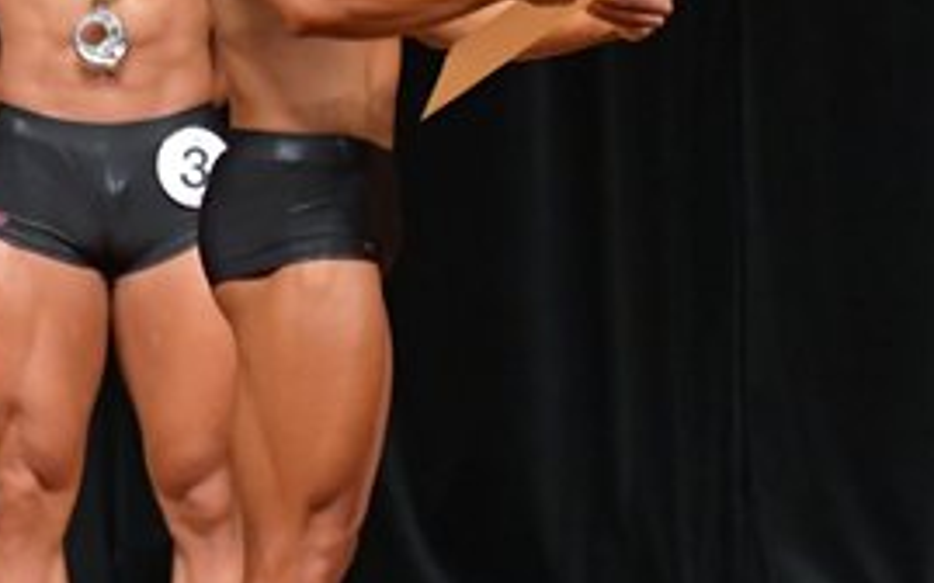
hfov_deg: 2.8
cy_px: 132
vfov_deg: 1.8
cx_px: 849
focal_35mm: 749
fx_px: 19061
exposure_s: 1/400
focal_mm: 170
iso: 5000
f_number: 5.6
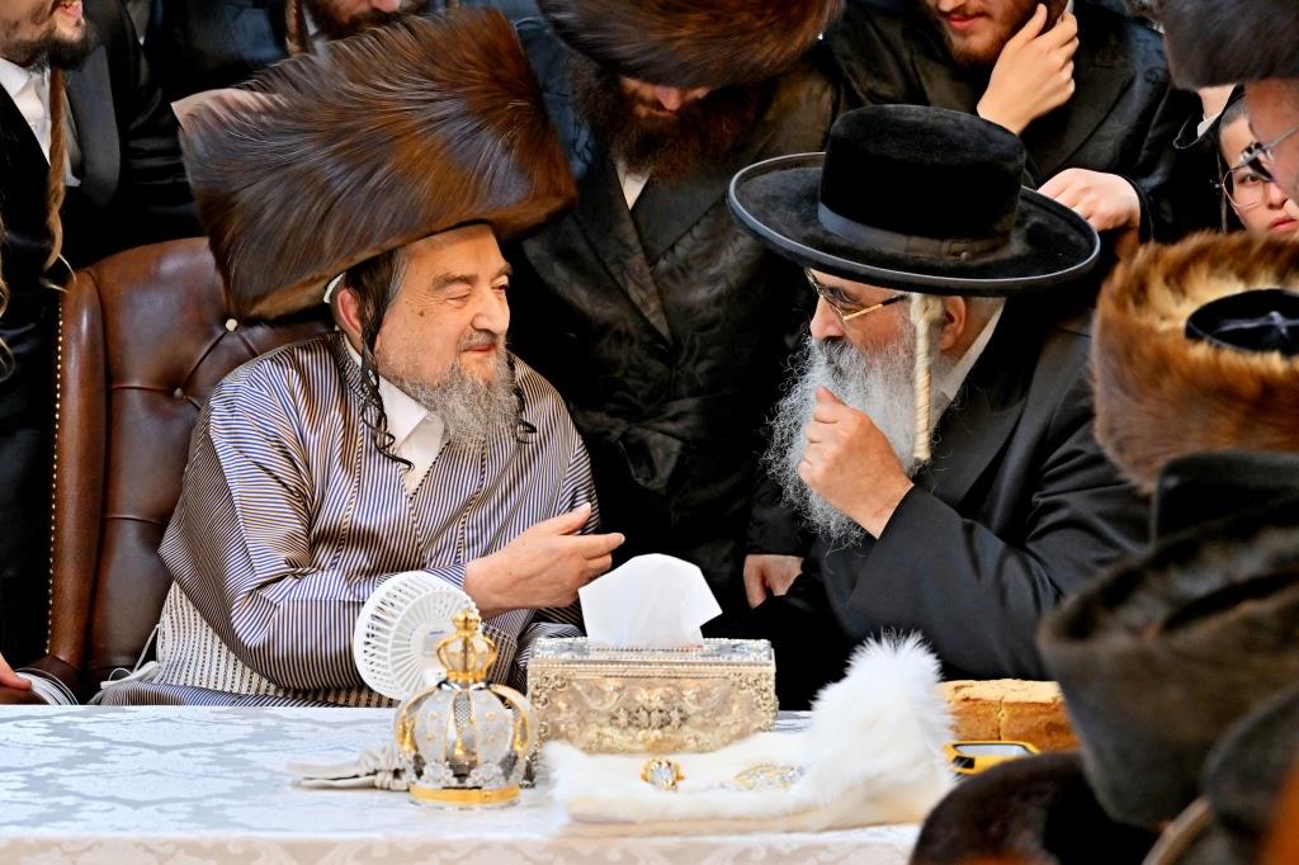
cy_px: 432
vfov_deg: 8.8
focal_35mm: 156
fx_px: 5627
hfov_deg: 13.2
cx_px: 650
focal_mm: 104
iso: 640
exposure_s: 1/250
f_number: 4
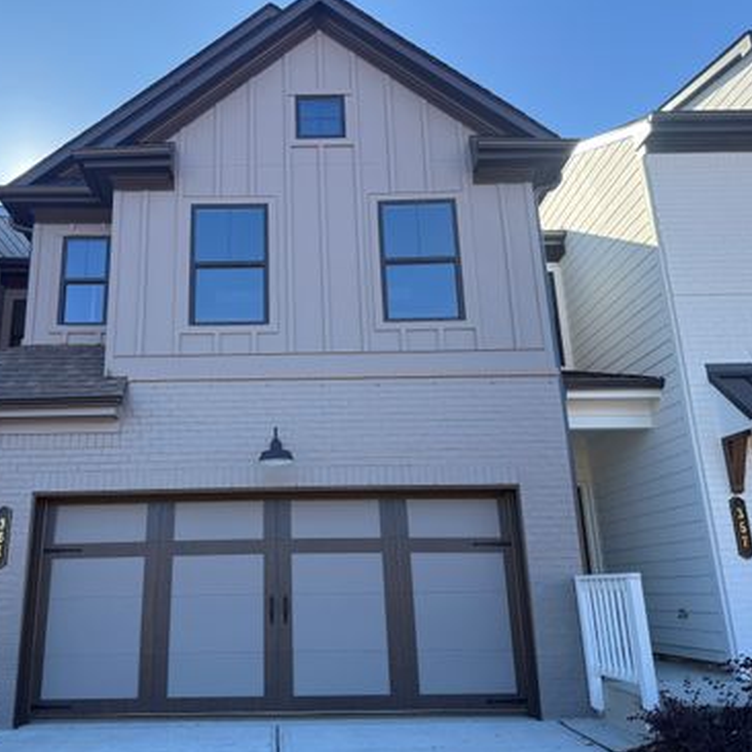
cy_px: 375
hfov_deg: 55.0
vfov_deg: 55.6
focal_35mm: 29
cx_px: 286
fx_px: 713
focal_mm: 6.76
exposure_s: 1/1464
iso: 100
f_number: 1.78
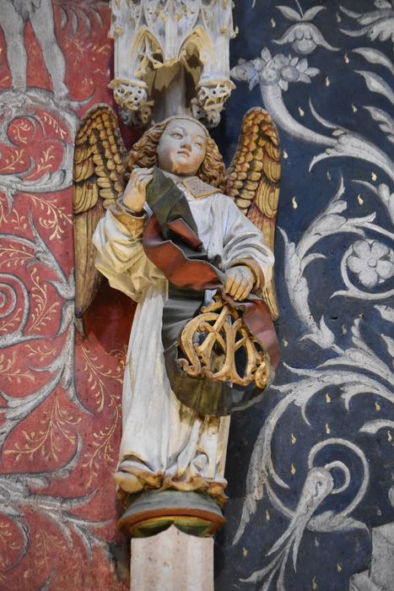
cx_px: 197
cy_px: 296
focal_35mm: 142
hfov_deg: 9.6
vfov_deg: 14.4
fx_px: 2338
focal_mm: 95
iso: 6400
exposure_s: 1/125
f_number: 4.5
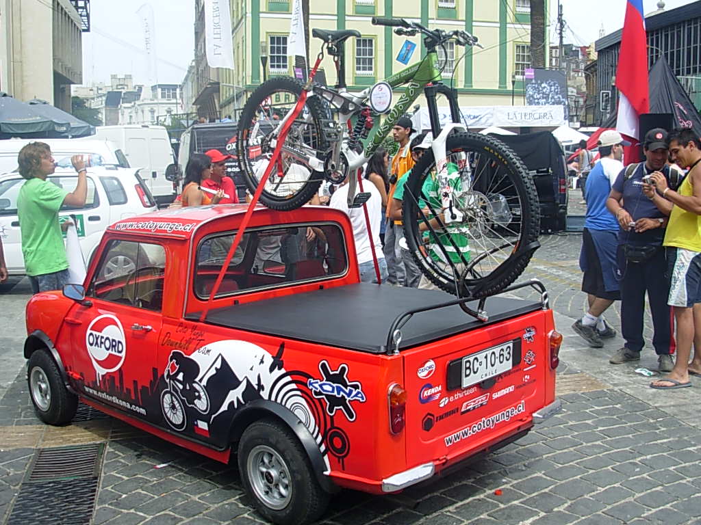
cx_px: 350
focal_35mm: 38
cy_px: 262
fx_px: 770
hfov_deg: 49.0
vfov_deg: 37.7
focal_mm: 6.3
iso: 50
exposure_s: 1/627
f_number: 2.9
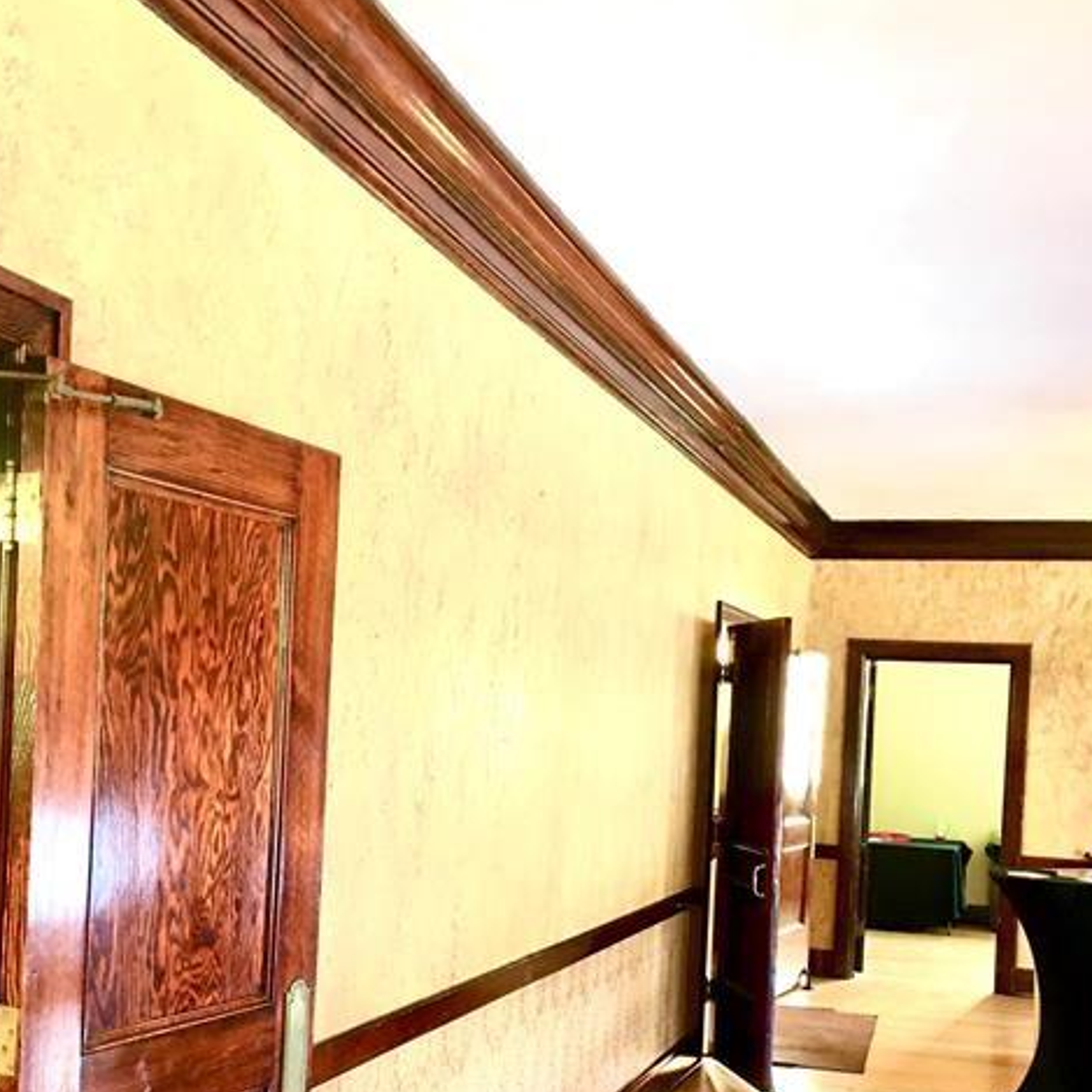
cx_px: 524
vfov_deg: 39.3
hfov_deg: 40.0
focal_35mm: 42
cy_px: 768
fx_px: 1499
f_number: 2.2
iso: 100
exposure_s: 1/8
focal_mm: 4.15
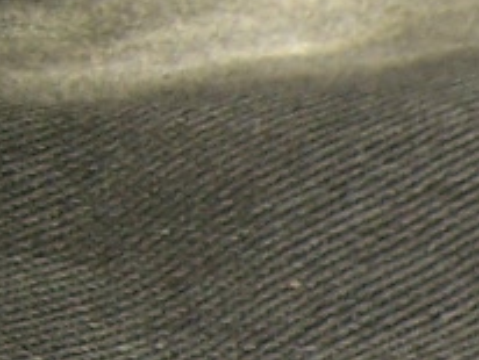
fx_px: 2660
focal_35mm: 192
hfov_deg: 8.7
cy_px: 804
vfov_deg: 7.3
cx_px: 1367
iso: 80
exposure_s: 1/60
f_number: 2.8
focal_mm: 5.5
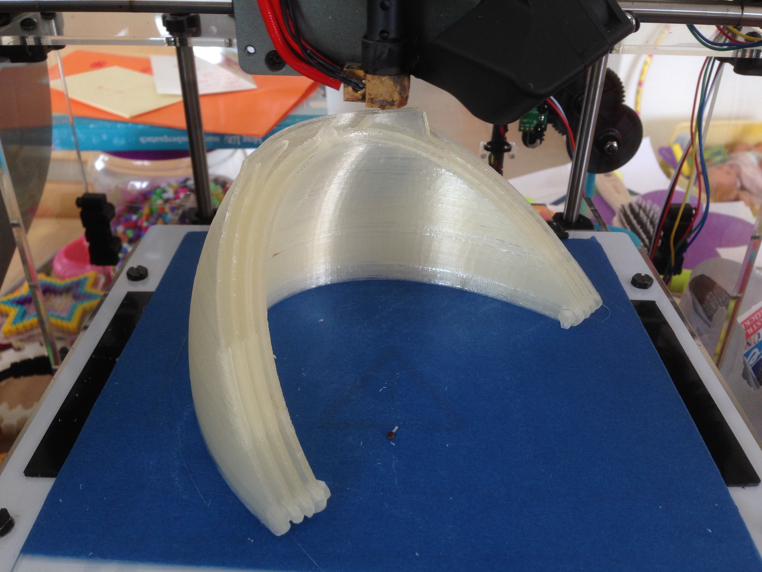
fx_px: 726
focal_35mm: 33
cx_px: 381
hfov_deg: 55.4
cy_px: 286
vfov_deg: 42.9
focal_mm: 4.12
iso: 50
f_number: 2.4
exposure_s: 1/60
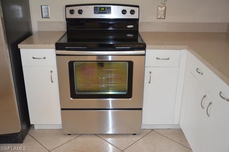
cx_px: 114
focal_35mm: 38
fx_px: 238
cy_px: 76
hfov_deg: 51.4
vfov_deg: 35.3
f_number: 4
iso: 2500
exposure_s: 1/60
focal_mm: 25
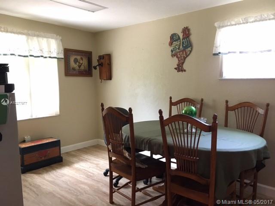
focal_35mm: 29
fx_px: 230
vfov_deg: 48.2
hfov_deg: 61.7
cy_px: 103
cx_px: 138
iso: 200
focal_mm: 4.15
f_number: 2.2
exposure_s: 1/30
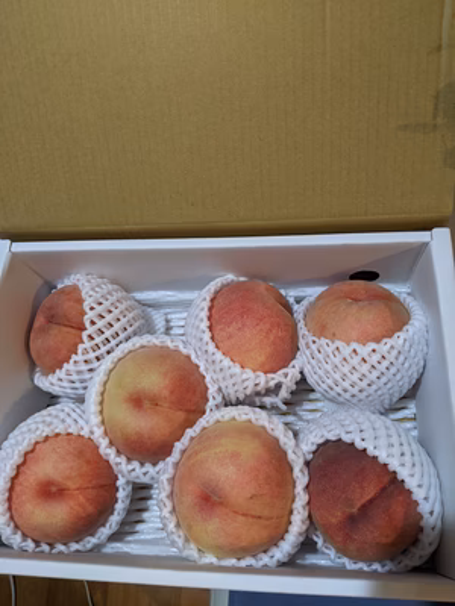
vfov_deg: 65.3
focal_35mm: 27
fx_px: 473
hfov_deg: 51.4
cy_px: 303
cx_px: 228
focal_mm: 4.44
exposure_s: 1/24
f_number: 1.8
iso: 275
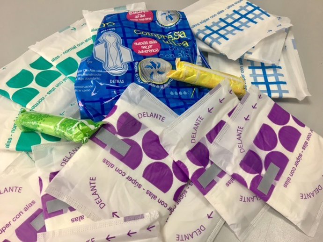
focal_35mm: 29
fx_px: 271
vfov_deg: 48.3
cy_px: 121
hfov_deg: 61.6
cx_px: 162
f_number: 2.2
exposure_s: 1/33
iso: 25
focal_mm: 4.15
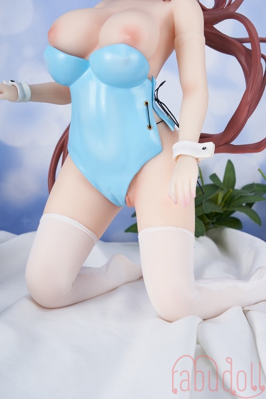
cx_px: 133
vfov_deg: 30.1
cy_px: 200
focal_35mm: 67
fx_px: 743
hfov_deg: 20.3
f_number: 18
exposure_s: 1/125
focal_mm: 67
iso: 160
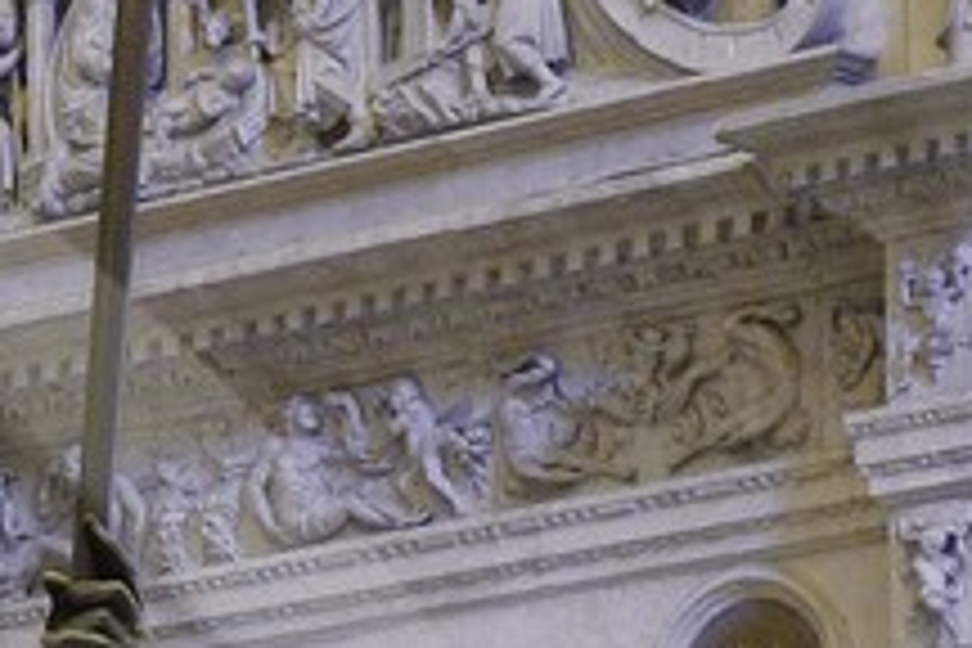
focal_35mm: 282
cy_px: 1706
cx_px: -1094
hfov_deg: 7.0
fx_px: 7613
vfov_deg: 4.7
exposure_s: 1/2.5
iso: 1600
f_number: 5.6
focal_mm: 38
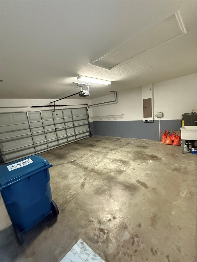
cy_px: 131
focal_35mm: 14
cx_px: 98
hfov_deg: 85.7
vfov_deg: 102.1
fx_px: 106
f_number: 2.2
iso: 640
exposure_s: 1/60
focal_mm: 2.22
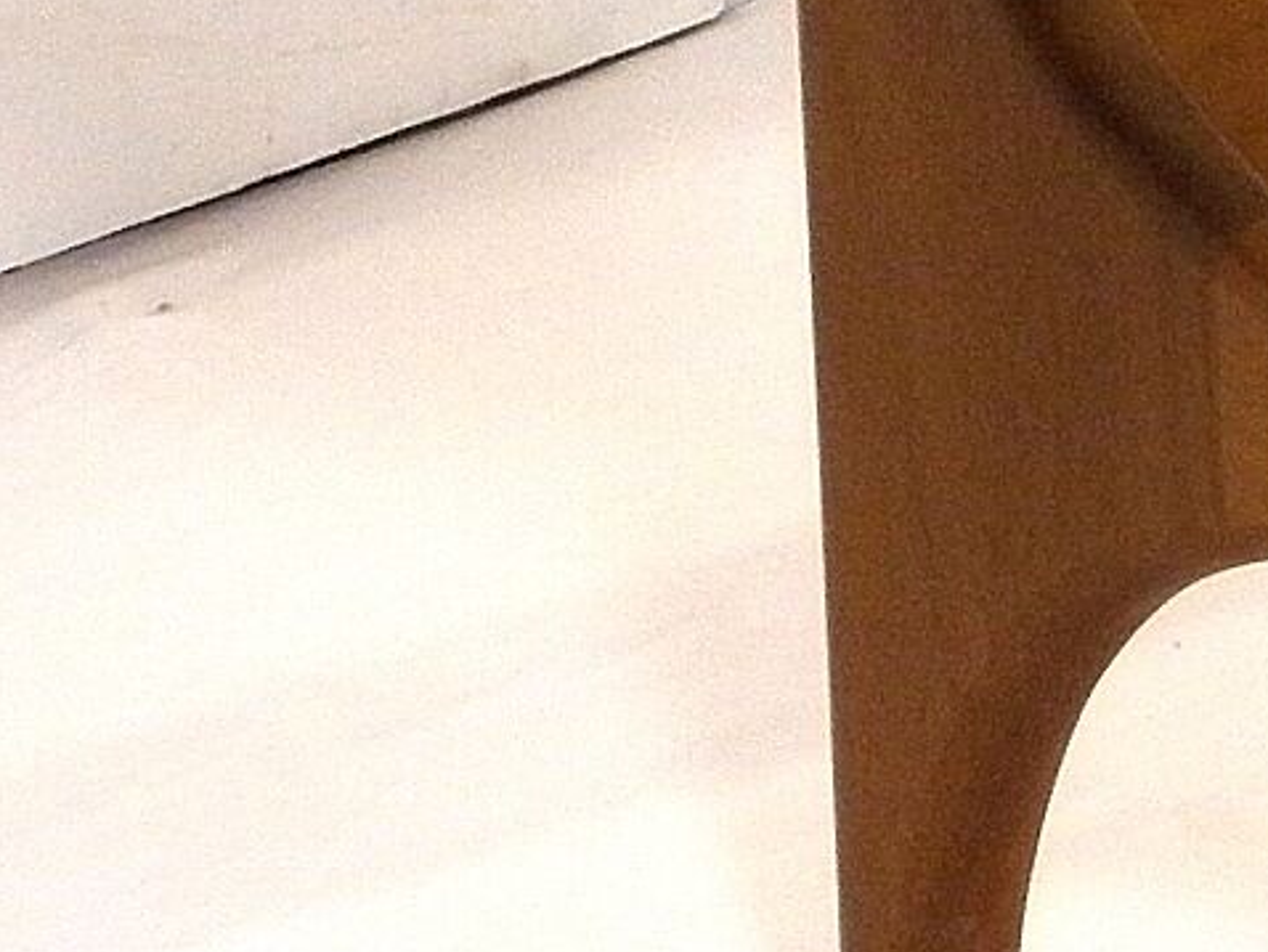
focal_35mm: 289
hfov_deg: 6.5
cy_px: 231
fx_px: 10592
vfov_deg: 5.1
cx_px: 3175
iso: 200
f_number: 4.1
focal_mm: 9.7
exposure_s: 1/15
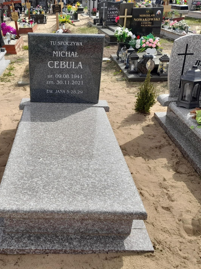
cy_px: 137
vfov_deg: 52.6
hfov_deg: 40.0
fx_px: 271
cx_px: 62
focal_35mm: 35
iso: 20
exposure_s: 1/769
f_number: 2
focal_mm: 4.6
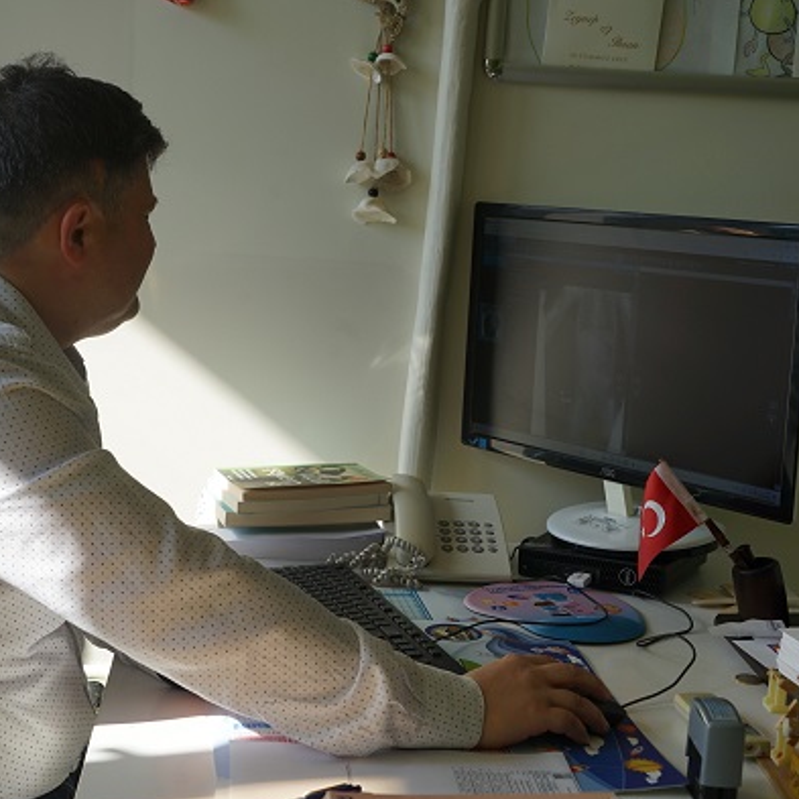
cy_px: 403
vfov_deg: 28.2
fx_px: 1593
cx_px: 279
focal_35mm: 61
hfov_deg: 28.0
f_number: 8
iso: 100
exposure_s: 1/100
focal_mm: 47
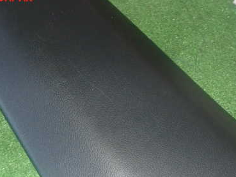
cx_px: 108
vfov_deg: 27.7
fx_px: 355
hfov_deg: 36.8
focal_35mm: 52
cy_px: 133
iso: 800
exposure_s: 1/30
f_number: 7.1
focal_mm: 5.79
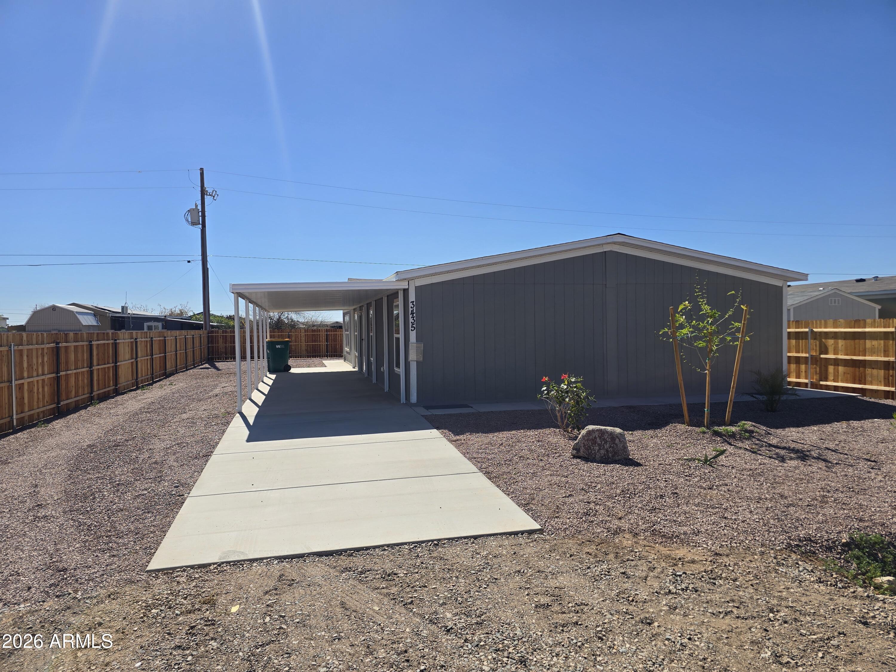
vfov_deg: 58.9
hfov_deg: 73.9
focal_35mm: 23
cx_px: 448
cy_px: 336
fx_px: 595
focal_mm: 6.3
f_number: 1.7
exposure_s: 1/1157
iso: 12
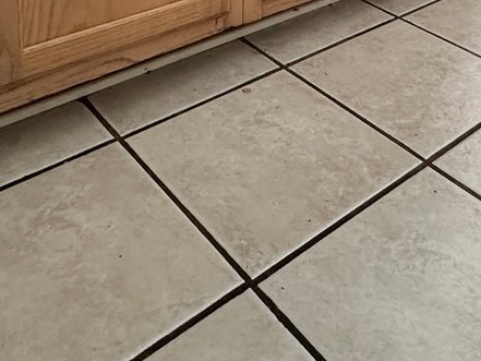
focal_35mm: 48
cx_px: 303
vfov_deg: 23.9
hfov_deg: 39.4
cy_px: -182
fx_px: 667
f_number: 2.2
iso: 320
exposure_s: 1/71
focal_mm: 2.22
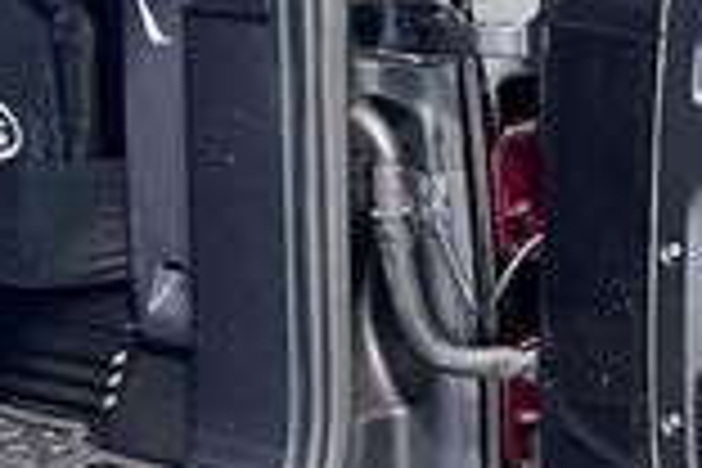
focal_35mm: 111
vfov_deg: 12.3
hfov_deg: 17.0
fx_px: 2164
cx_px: 990
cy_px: 135
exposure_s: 1/60
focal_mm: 5.7
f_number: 1.5
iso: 160
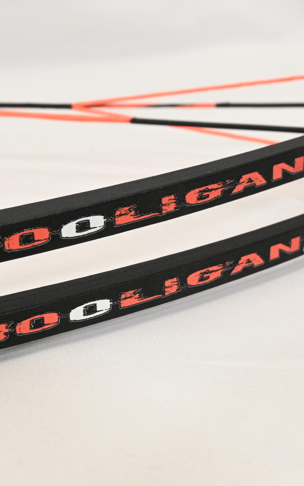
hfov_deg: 24.4
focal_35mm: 53
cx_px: 141
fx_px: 702
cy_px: 243
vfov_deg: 38.2
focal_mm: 23
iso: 160
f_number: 7.1
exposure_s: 1/13
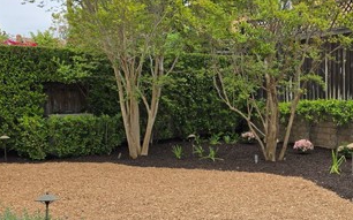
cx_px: 247
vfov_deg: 25.3
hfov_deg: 38.9
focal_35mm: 51
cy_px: 134
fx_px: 490
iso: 12
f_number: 1.7
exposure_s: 1/501
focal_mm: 6.3
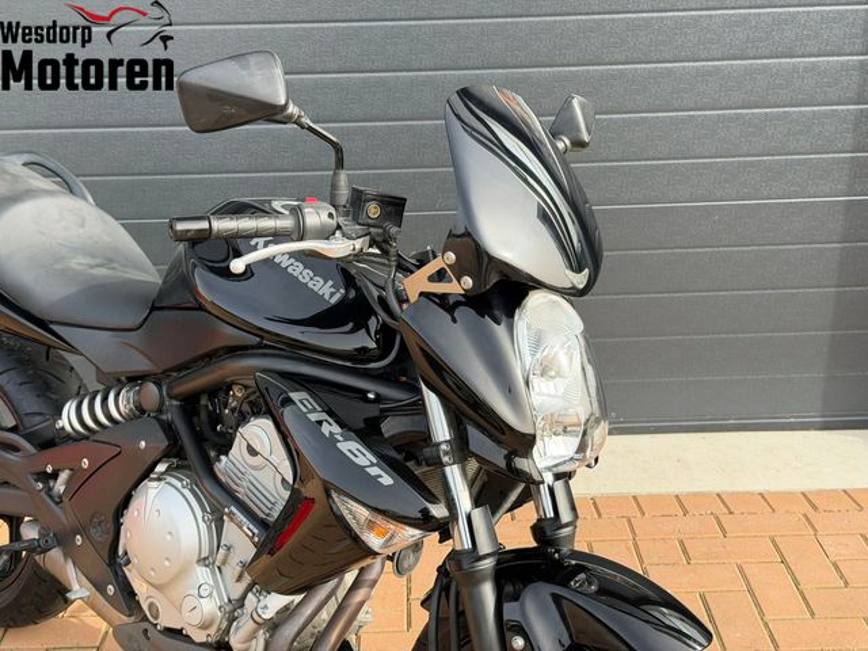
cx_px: 434
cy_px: 326
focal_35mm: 48
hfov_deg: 39.7
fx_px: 1204
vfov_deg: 30.3
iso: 100
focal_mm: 6.76
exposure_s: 1/1285
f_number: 1.78
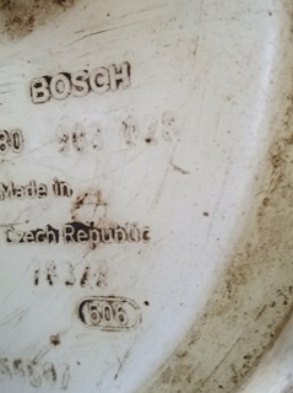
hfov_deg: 34.2
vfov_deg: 44.6
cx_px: 131
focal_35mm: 42
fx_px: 475
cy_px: 155
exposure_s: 1/14.3
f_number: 2.2
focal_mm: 3.43
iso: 882
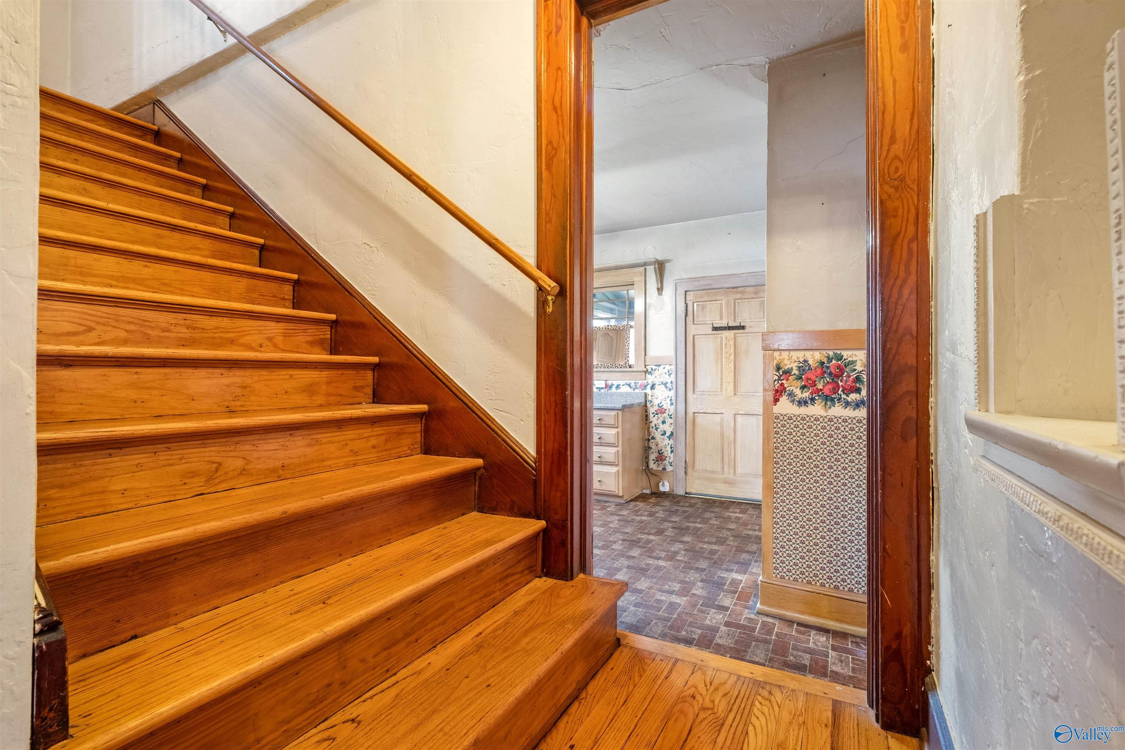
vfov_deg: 77.3
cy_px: 375
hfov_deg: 100.4
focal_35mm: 15
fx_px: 469
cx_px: 562
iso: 800
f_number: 7.1
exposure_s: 1/1.25
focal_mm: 10
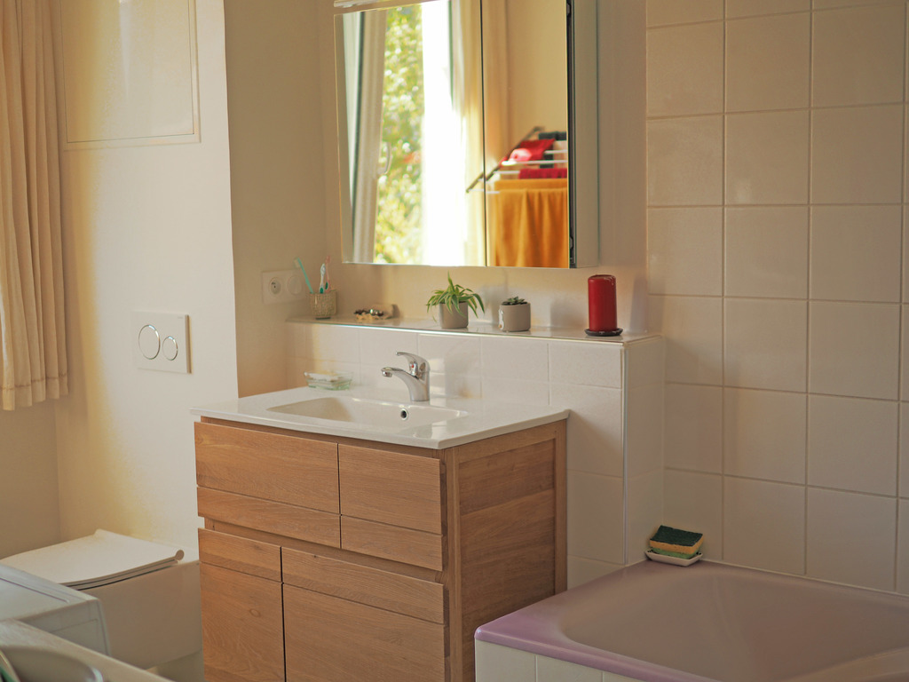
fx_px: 1313
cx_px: 454
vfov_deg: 29.1
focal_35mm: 50
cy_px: 341
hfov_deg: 38.2
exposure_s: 1/320
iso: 200
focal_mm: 25
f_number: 1.4
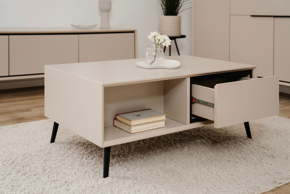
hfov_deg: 39.6
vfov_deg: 27.0
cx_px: 145
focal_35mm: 50
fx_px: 403
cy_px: 97
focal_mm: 50
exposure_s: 1/8
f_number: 4
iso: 100
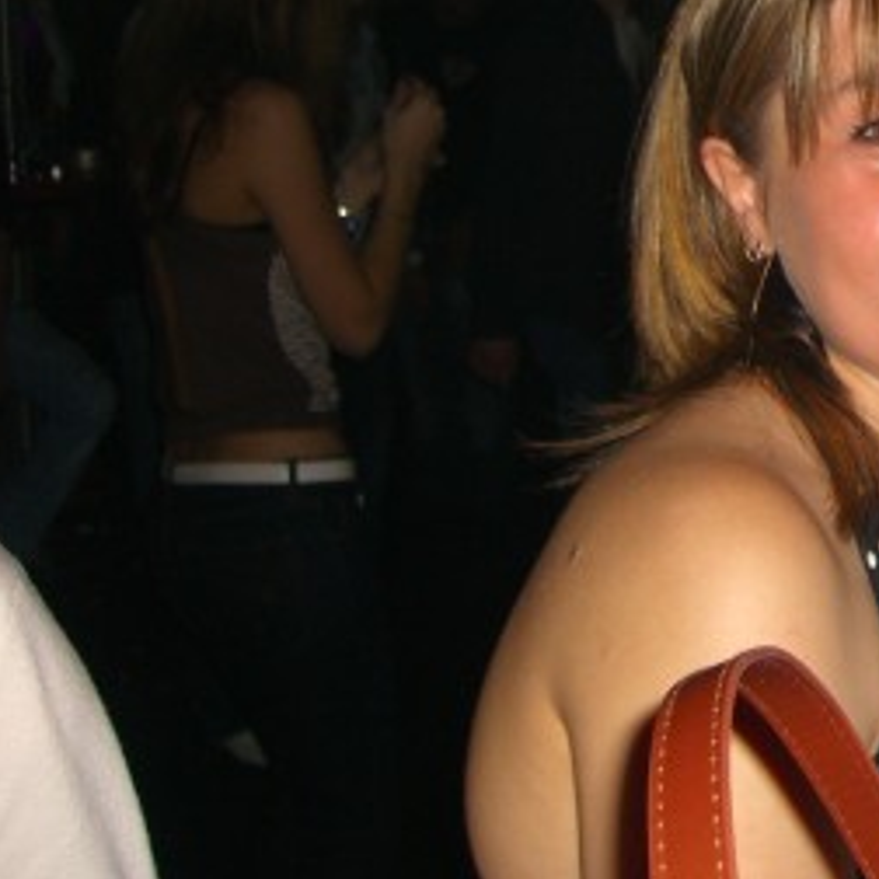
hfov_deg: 20.4
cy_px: 220
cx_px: 1029
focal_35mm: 80
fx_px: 2298
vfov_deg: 21.5
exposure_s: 1/60
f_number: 2.8
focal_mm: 7.9
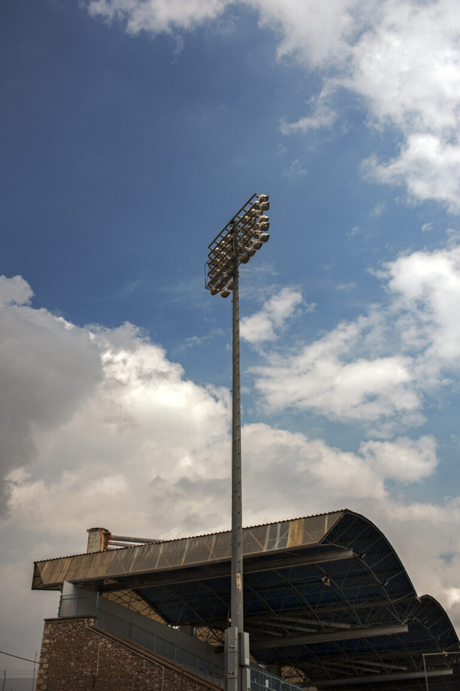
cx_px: 230
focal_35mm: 35
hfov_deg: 37.8
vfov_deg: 54.5
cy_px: 346
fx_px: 672
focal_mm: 35
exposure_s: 1/4000
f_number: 5.6
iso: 200
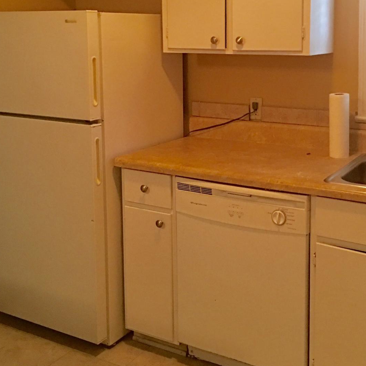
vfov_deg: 34.9
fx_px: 574
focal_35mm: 48
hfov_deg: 35.2
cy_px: 113
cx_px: 225
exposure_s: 1/4
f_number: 2.2
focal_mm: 4.15
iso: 50
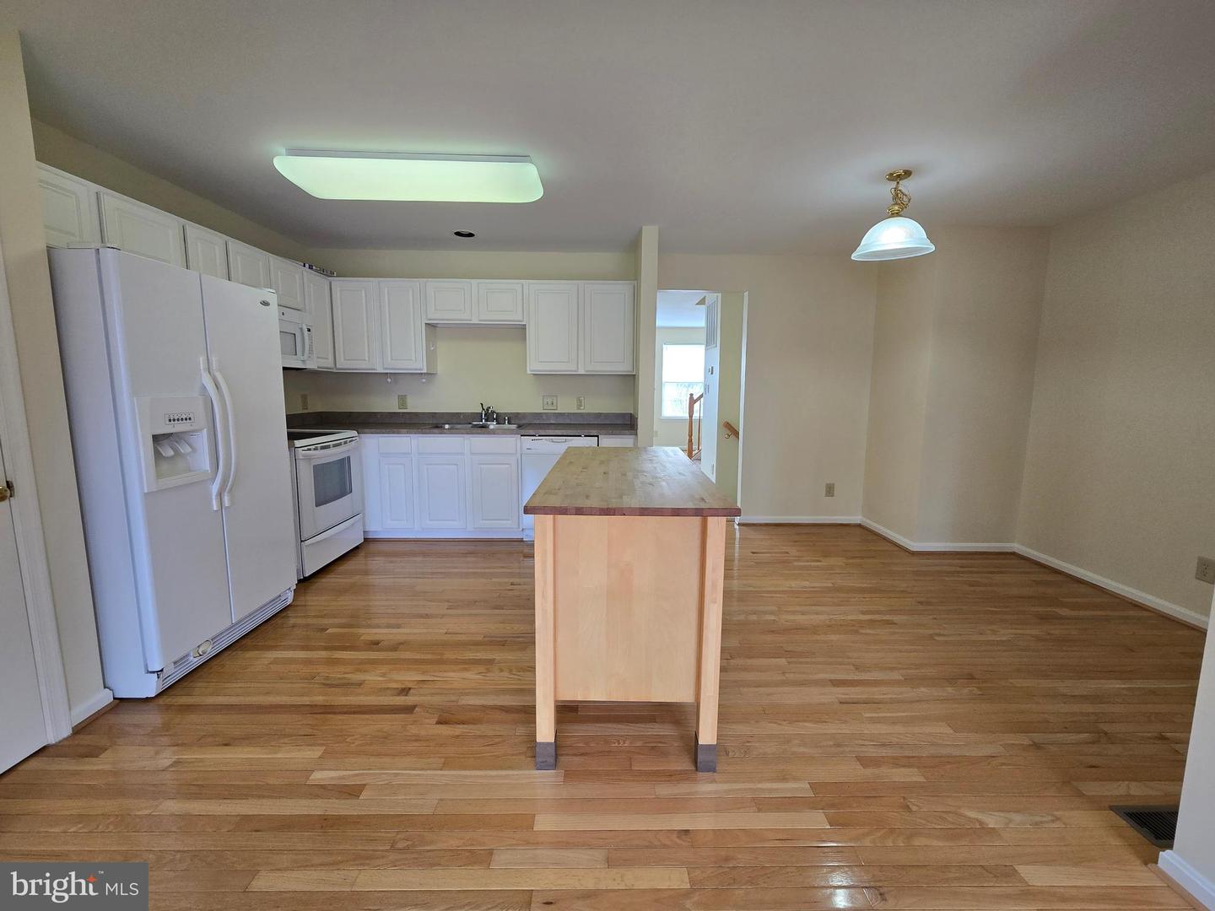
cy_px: 456
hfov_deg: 106.2
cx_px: 608
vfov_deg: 89.9
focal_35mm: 13
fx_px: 456
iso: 80
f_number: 2.2
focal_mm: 2.2
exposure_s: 1/60
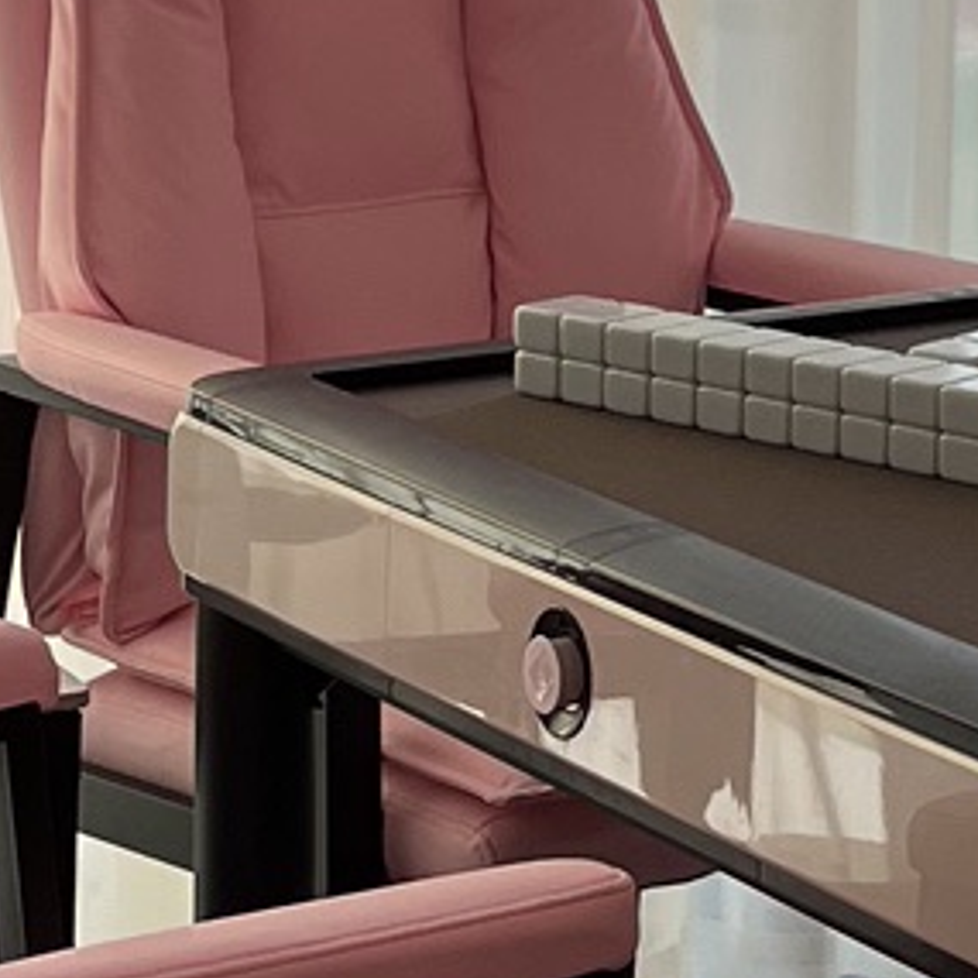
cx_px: 1496
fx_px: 5146
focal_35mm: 161
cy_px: -535
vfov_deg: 10.4
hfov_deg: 10.5
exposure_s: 1/333
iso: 50
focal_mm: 5.1
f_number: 1.6
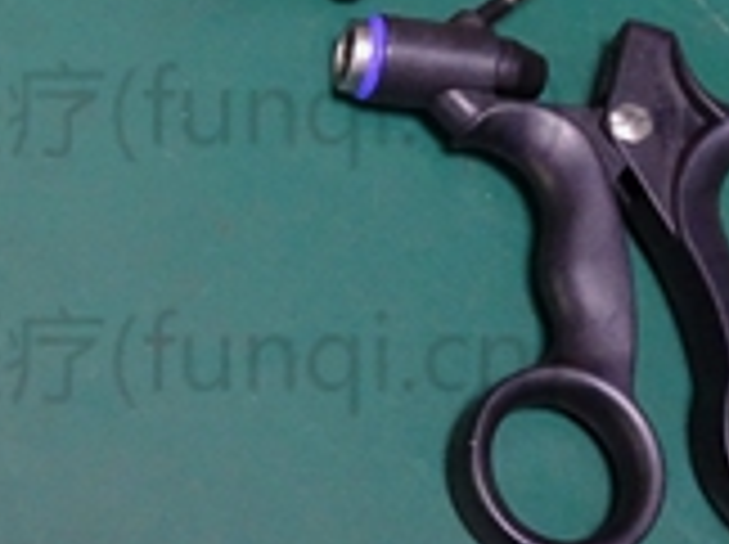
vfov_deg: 16.5
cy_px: 373
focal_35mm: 89
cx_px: -279
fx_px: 1872
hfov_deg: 19.8
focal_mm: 4.1
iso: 800
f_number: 3.5
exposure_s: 1/20
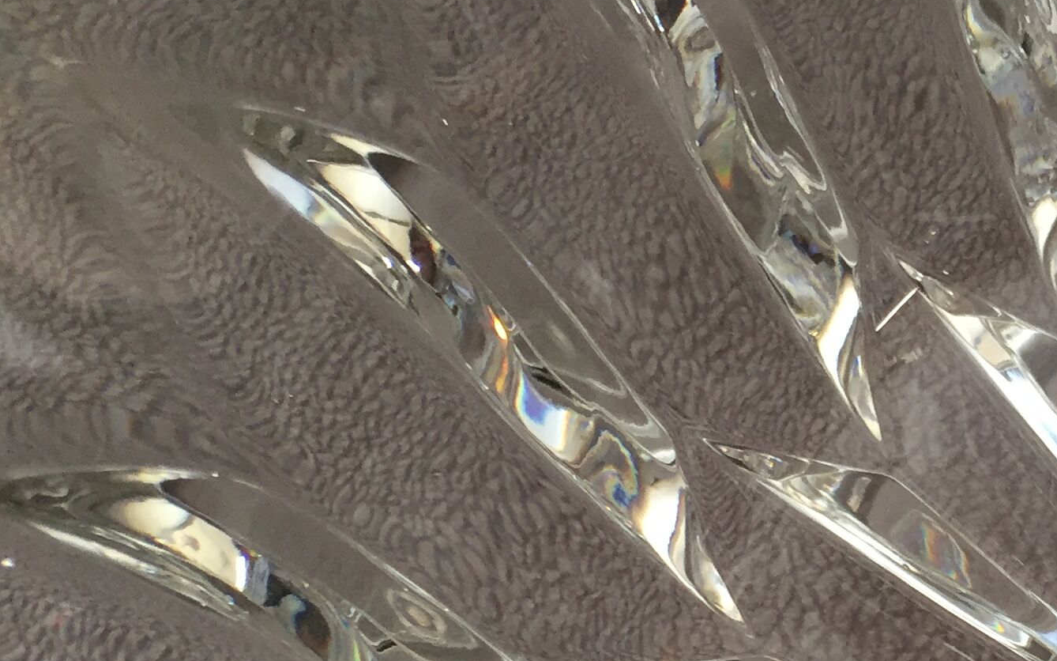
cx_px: 1263
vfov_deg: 16.7
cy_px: 779
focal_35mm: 75
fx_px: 2160
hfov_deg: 24.9
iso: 64
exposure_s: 1/33
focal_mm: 4.15
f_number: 2.2
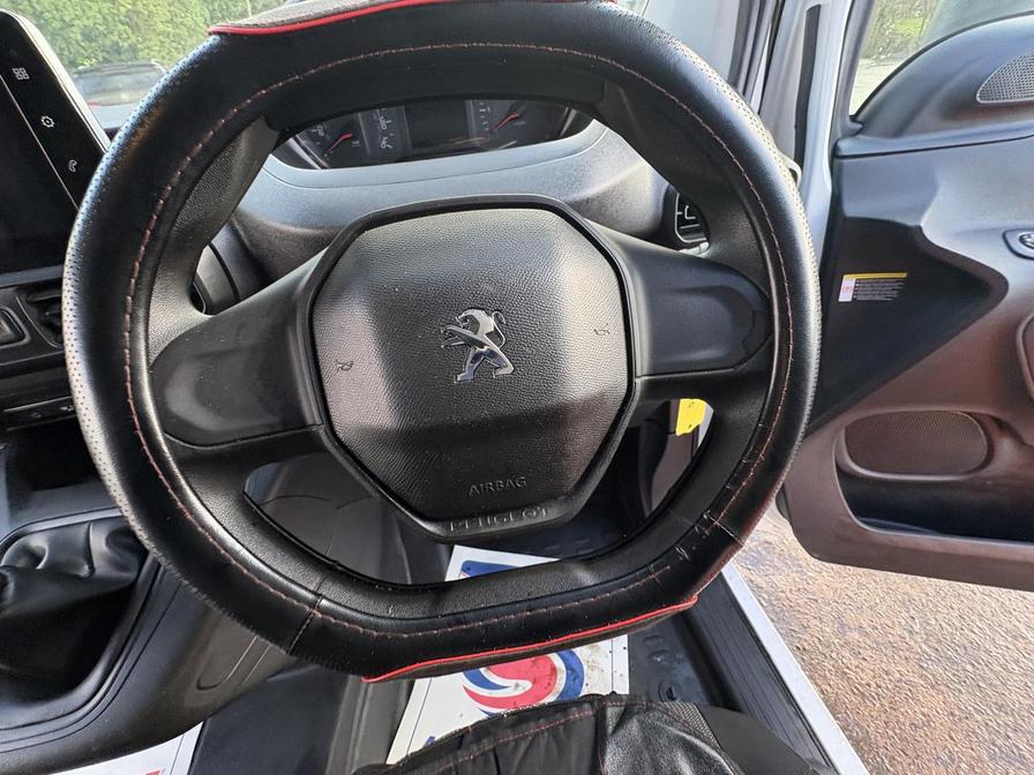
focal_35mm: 14
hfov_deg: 102.1
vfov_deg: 85.7
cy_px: 388
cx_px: 517
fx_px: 418
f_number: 2.2
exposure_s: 1/95
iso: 200
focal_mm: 2.22
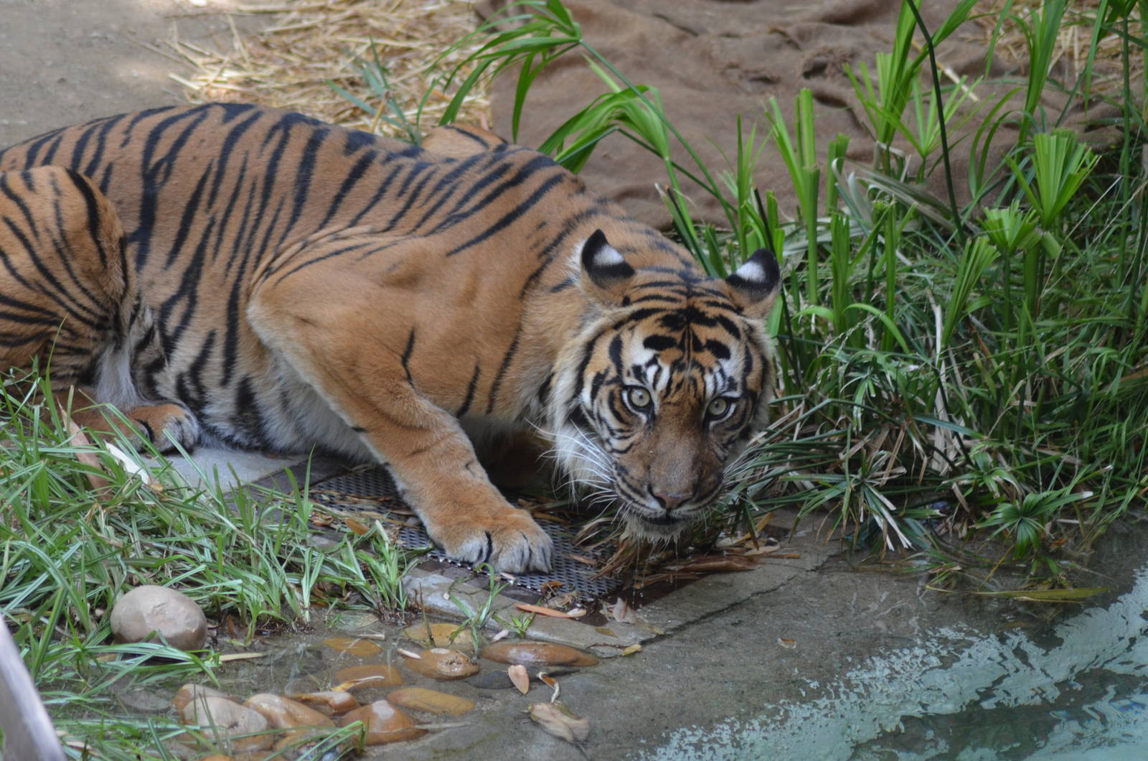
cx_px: 574
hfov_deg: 5.3
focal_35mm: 390
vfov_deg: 3.5
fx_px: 12412
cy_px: 380
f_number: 5
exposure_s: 1/500
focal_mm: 260
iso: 800
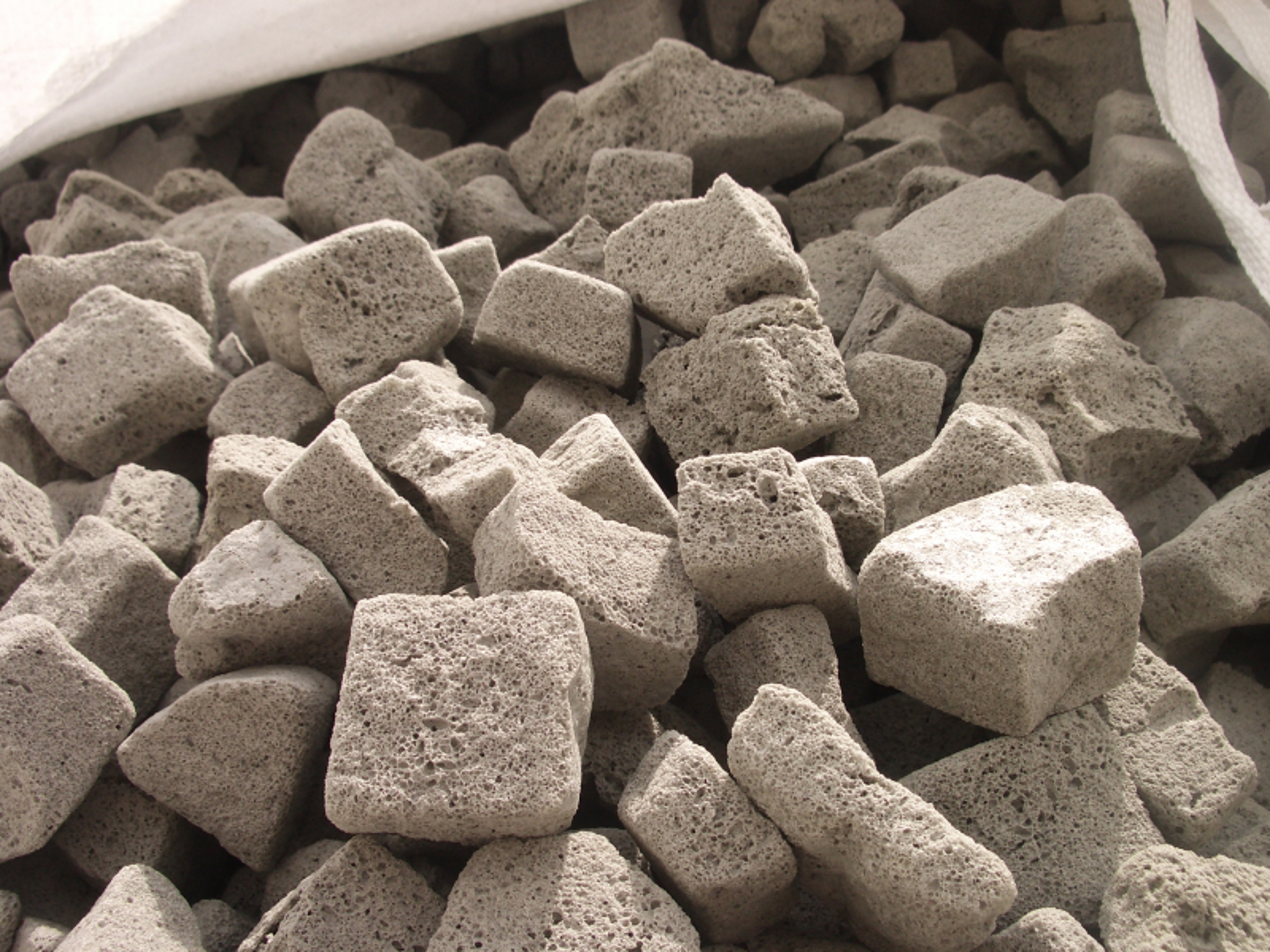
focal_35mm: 41
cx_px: 635
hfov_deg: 45.8
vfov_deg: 35.1
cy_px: 476
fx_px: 1504
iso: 80
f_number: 4.6
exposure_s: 1/400
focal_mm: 6.8
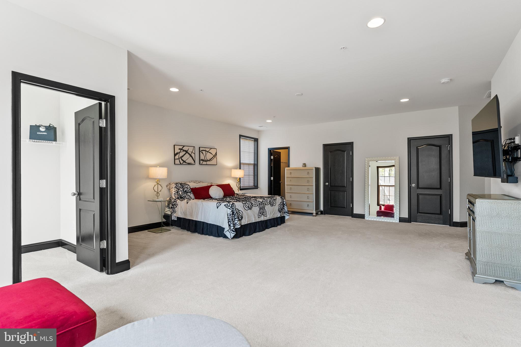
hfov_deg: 93.3
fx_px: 246
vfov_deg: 70.5
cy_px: 174
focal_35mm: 17
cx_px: 260
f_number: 5
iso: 800
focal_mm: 17
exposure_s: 1/25
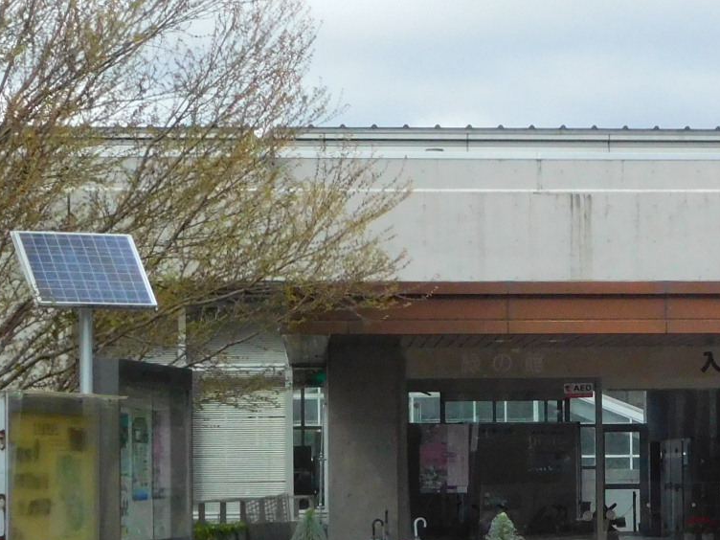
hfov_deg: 14.3
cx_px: 664
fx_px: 2829
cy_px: 416
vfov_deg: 10.9
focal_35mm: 136
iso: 400
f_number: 4
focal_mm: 8
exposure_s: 1/1250
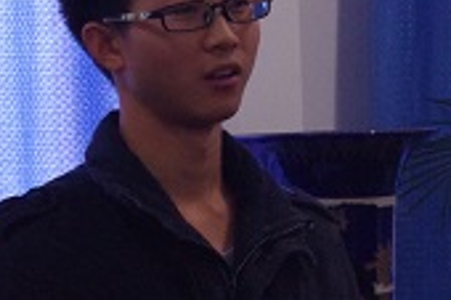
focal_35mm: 239
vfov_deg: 5.7
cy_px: 56
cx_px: 215
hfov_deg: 8.6
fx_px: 2988
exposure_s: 1/125
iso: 3200
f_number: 8
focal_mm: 45
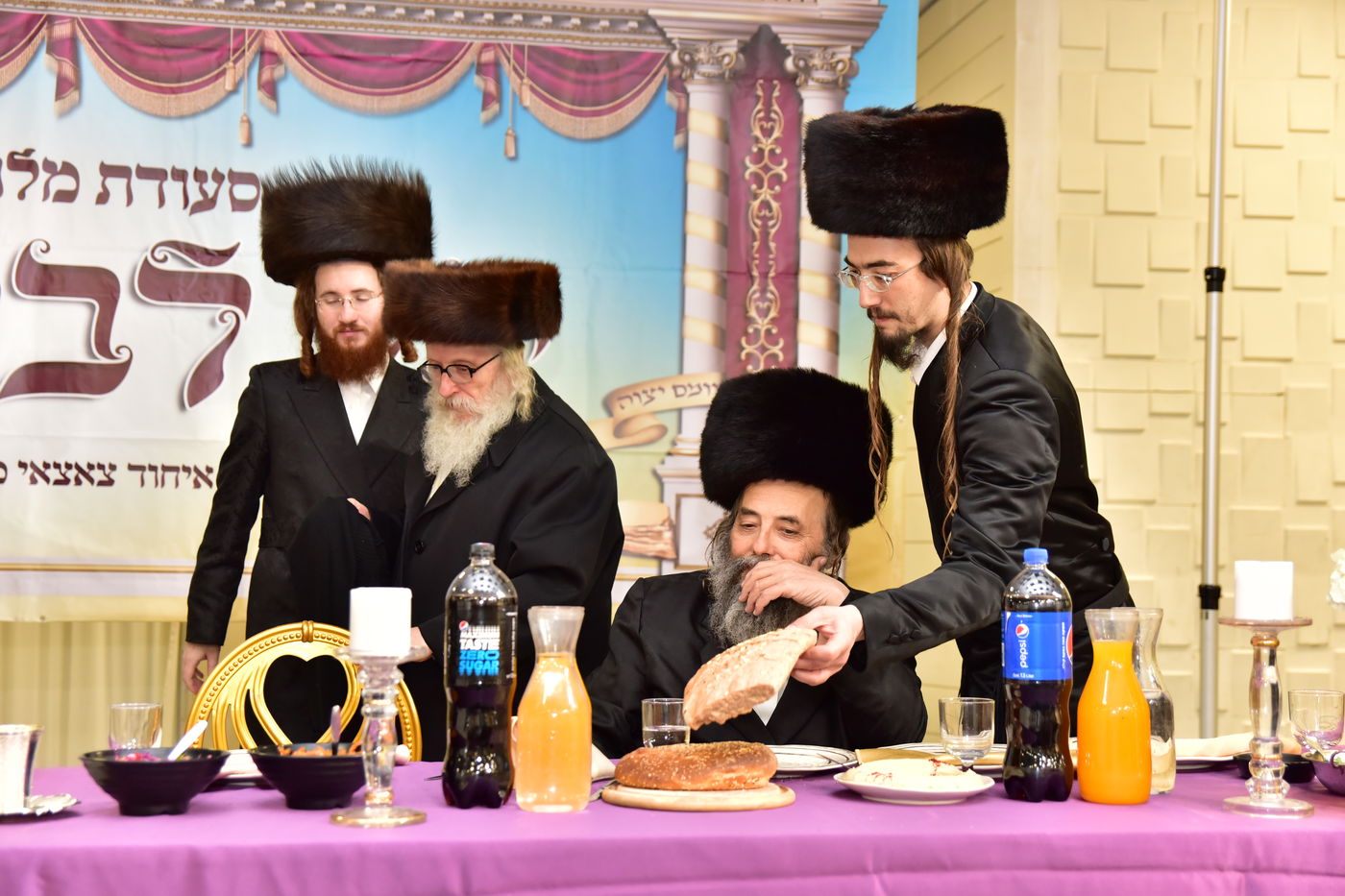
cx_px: 672
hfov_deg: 41.1
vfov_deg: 28.1
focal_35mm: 48
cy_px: 448
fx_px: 1793
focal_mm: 48
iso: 1600
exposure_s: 1/250
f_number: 3.5
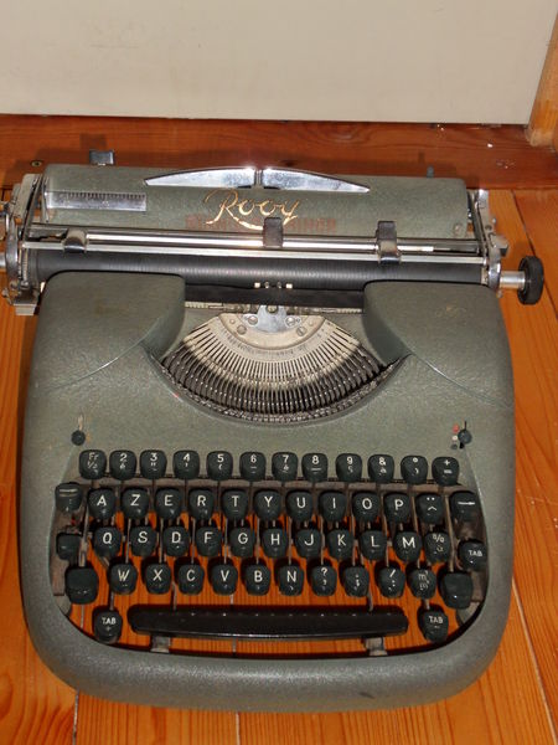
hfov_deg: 28.0
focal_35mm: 52
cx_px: 279
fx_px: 1118
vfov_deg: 36.8
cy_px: 372
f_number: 4.5
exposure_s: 1/45
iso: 200
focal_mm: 9.1
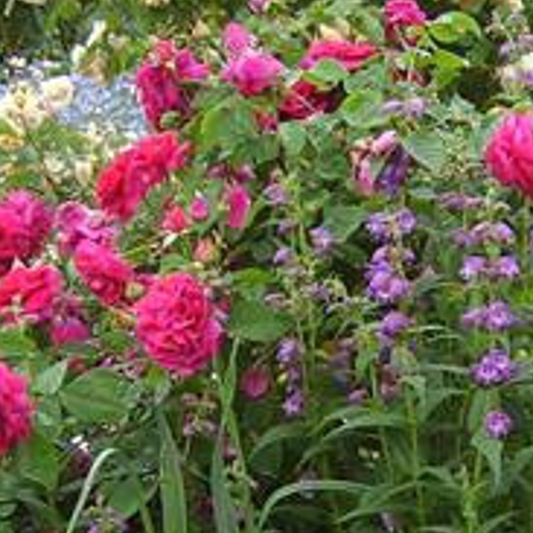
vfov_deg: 12.1
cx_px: 482
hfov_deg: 12.1
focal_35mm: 143
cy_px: 451
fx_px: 2491
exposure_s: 1/180
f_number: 2.8
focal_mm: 5.8
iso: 50
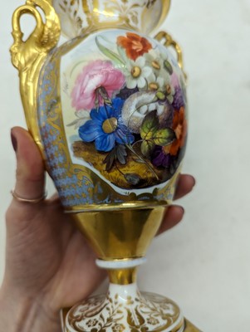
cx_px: 125
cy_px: 166
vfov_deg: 71.5
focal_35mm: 24
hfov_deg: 56.9
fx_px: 231
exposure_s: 1/78.3
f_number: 1.85
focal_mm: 6.81
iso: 58
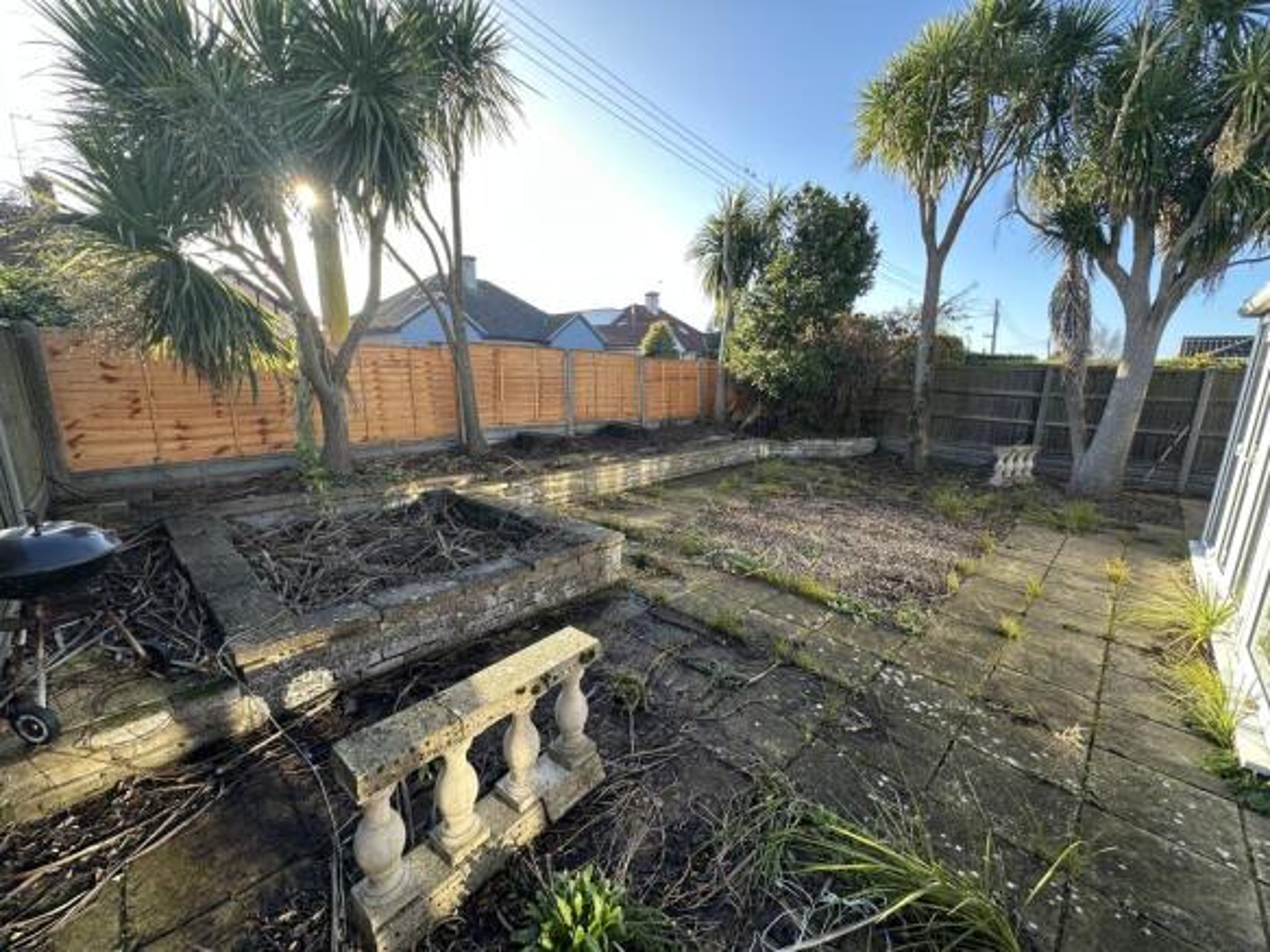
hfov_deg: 102.1
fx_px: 514
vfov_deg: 85.7
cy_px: 476
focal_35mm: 14
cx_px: 635
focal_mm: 2.22
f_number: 2.2
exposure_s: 1/167
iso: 40
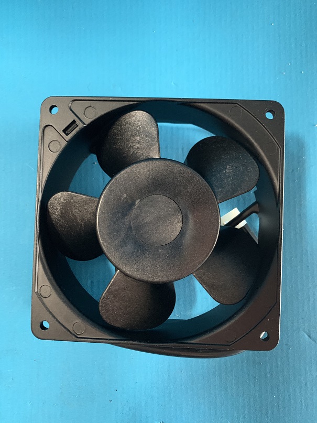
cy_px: 212
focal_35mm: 26
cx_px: 158
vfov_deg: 67.3
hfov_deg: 53.1
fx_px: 318
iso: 500
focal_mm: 4.25
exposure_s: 1/30
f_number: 1.8
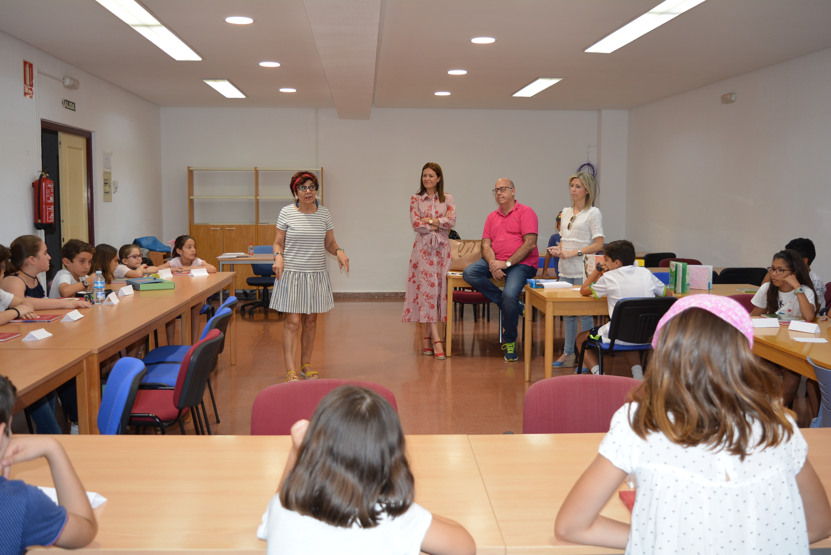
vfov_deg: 36.9
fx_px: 832
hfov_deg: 53.1
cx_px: 416
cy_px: 278
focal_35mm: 36
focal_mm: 24
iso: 400
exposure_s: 1/60
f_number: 4
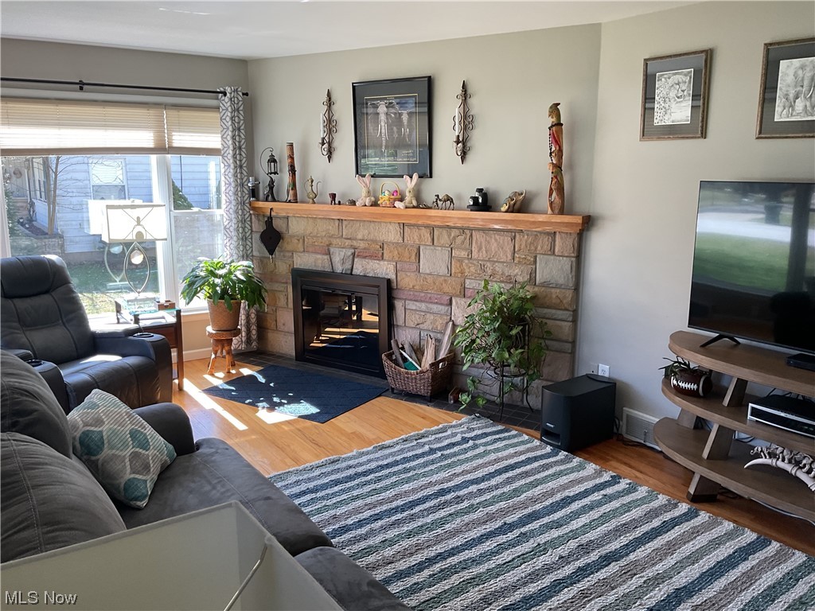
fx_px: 683
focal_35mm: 29
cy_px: 306
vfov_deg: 48.2
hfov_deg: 61.7
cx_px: 408
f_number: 1.8
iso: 50
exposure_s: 1/120
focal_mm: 3
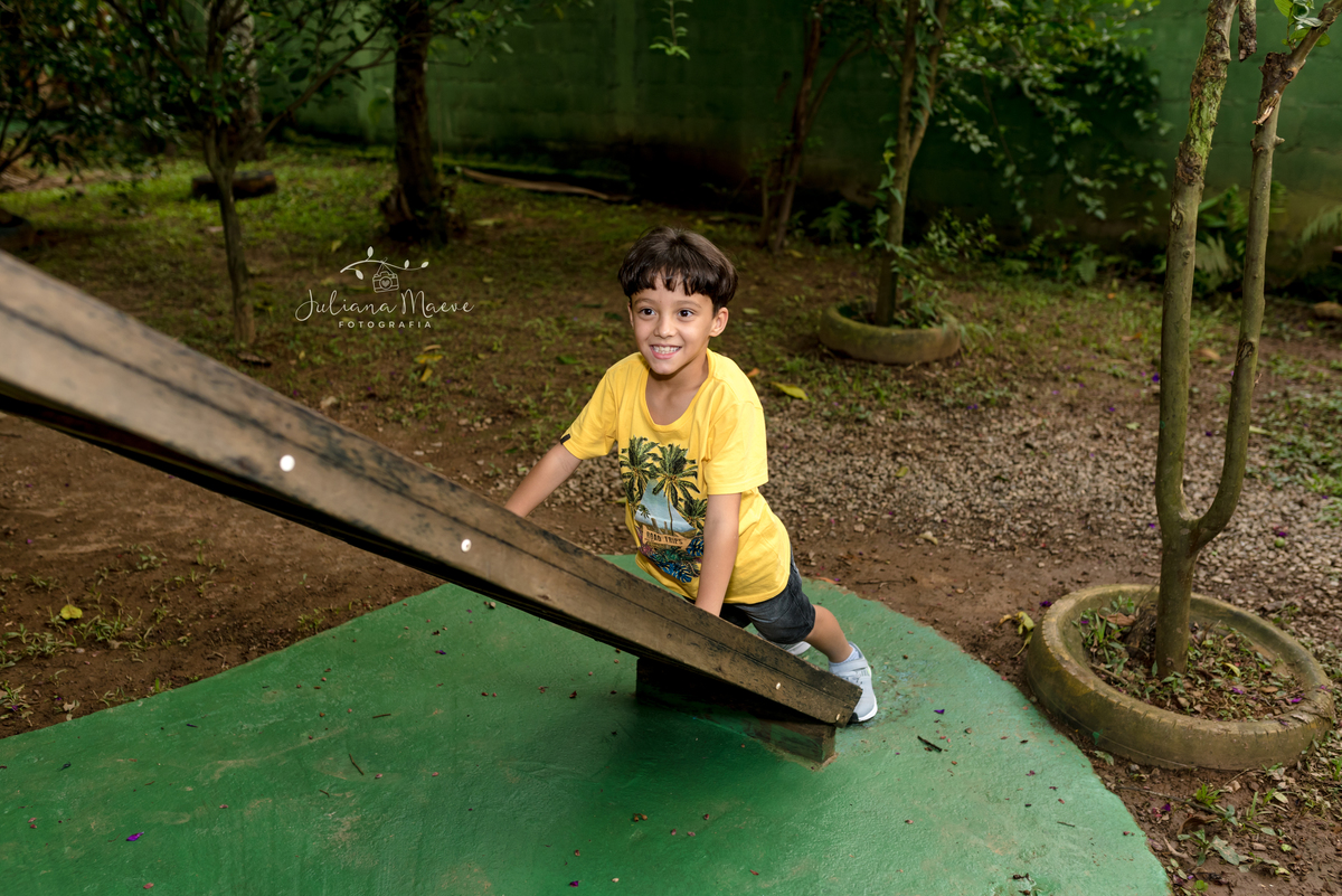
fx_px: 1305
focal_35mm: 35
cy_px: 448
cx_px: 671
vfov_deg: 37.9
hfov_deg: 54.4
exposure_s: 1/250
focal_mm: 35
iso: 250
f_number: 3.2
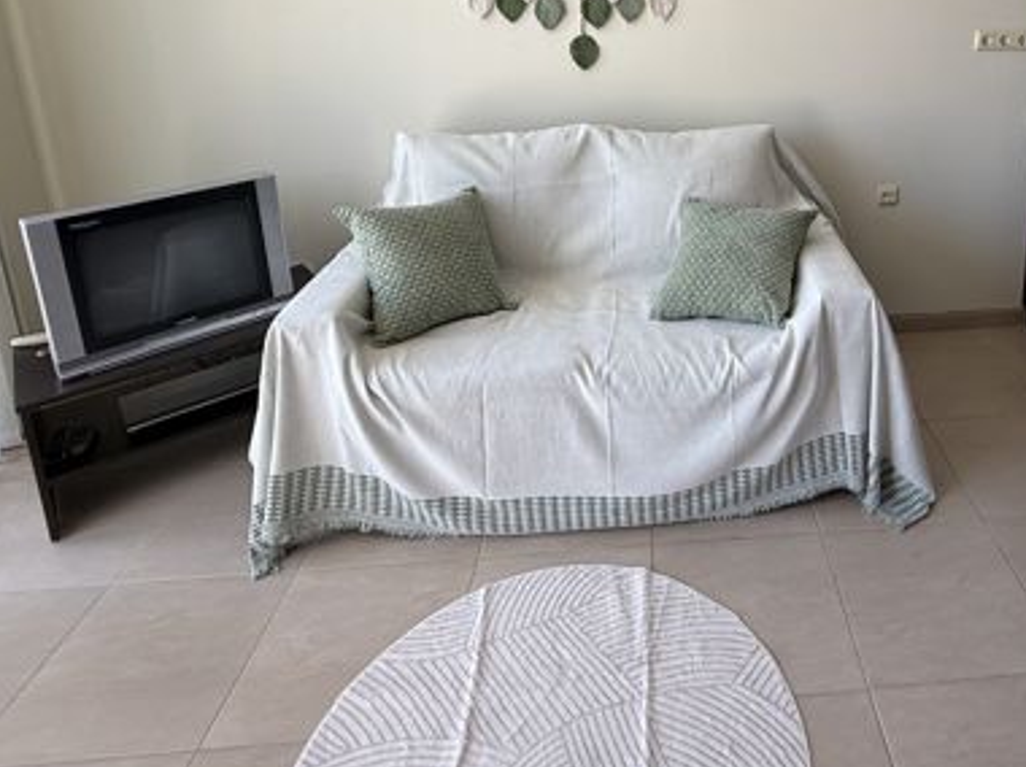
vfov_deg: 49.4
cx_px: 711
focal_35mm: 26
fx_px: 770
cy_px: 138
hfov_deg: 65.0
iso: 50
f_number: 2.2
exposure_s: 1/136
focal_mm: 2.22
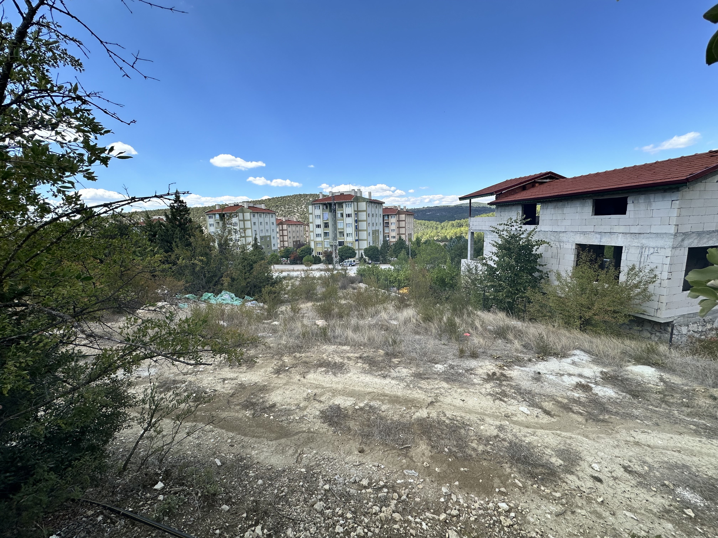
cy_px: 269
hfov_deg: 102.1
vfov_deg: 85.7
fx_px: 290
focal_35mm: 14
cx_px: 359
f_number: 2.2
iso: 50
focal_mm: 2.22
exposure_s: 1/1062
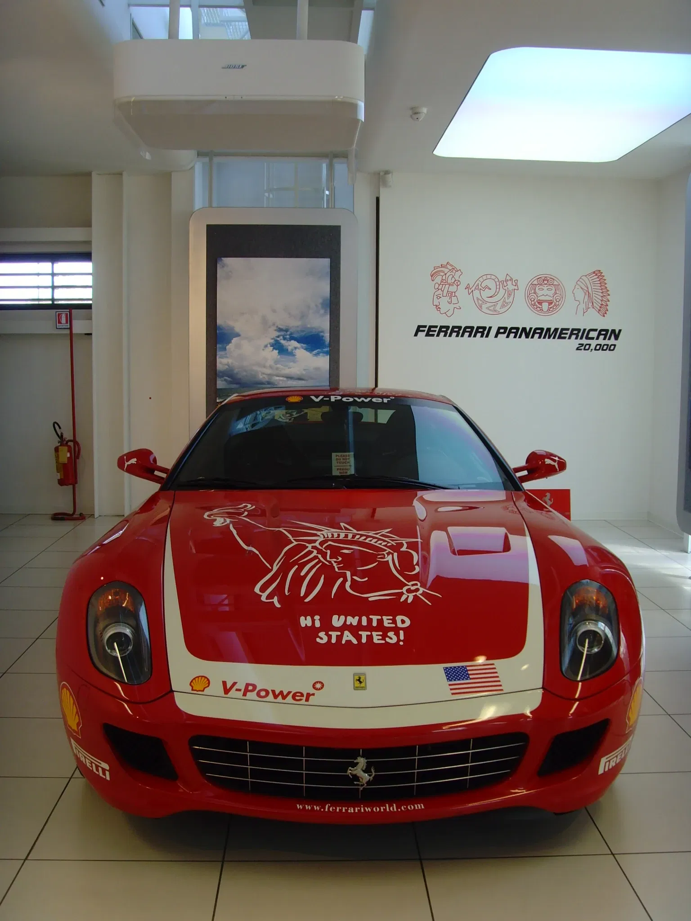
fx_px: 1038
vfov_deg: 47.9
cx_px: 346
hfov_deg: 36.8
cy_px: 460
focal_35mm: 39
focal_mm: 6.6
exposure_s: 1/45
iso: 100
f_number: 3.5
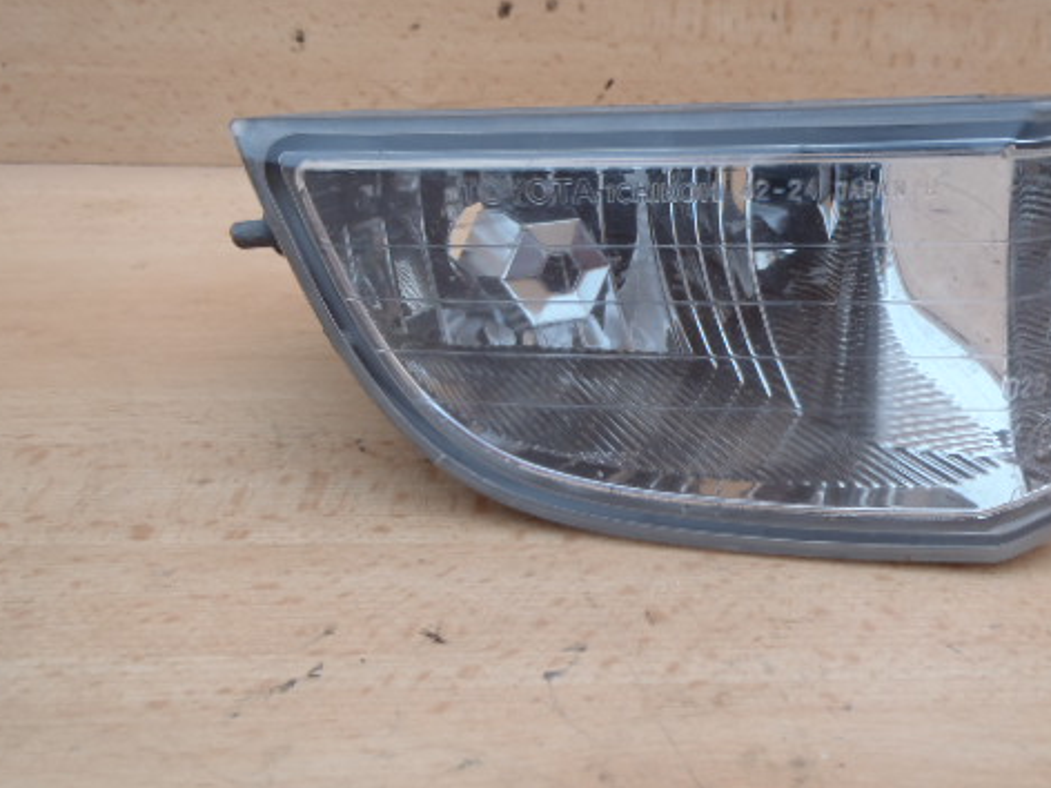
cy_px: 363
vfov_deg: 37.7
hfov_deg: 48.8
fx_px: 1154
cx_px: 608
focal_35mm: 38
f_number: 3.9
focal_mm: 5
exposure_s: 1/80
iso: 80
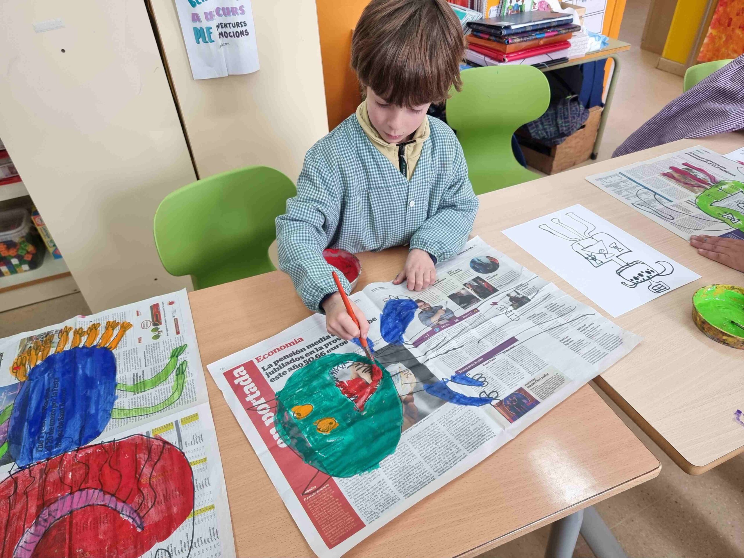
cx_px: 372
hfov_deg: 71.6
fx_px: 516
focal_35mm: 24
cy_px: 279
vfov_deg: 56.8
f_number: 1.8
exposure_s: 1/100
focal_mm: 6.7
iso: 200
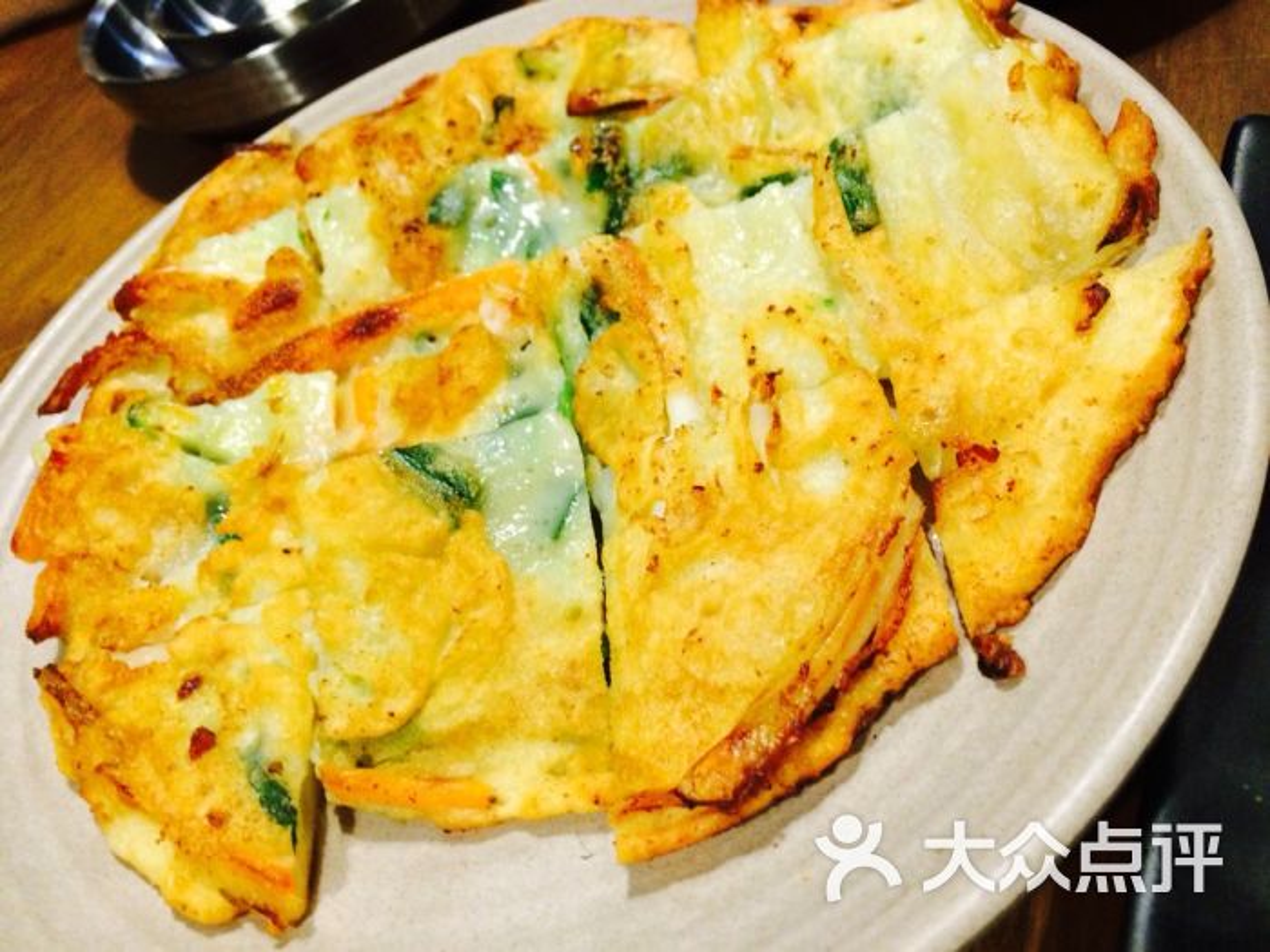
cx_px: 635
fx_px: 1064
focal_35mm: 29
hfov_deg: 61.7
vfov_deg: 48.2
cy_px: 476
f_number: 2.2
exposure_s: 1/30
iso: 200
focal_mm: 4.15
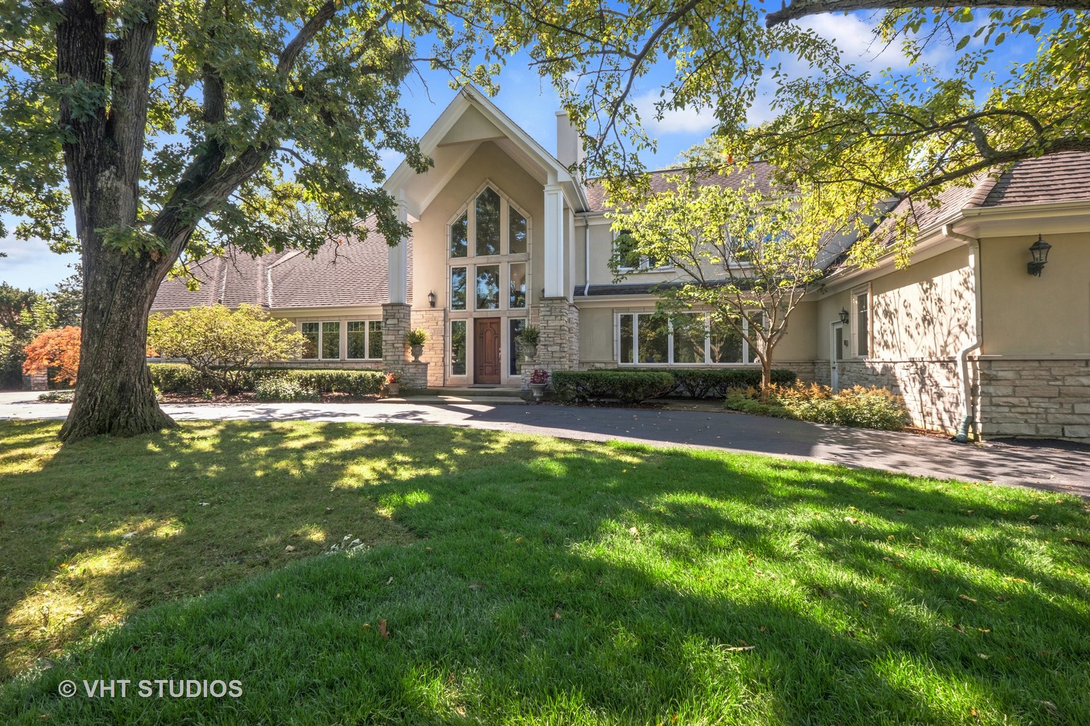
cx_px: 545
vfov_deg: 77.3
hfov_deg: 100.4
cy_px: 363
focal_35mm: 15
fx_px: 454
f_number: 8
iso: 200
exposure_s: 1/80
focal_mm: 10
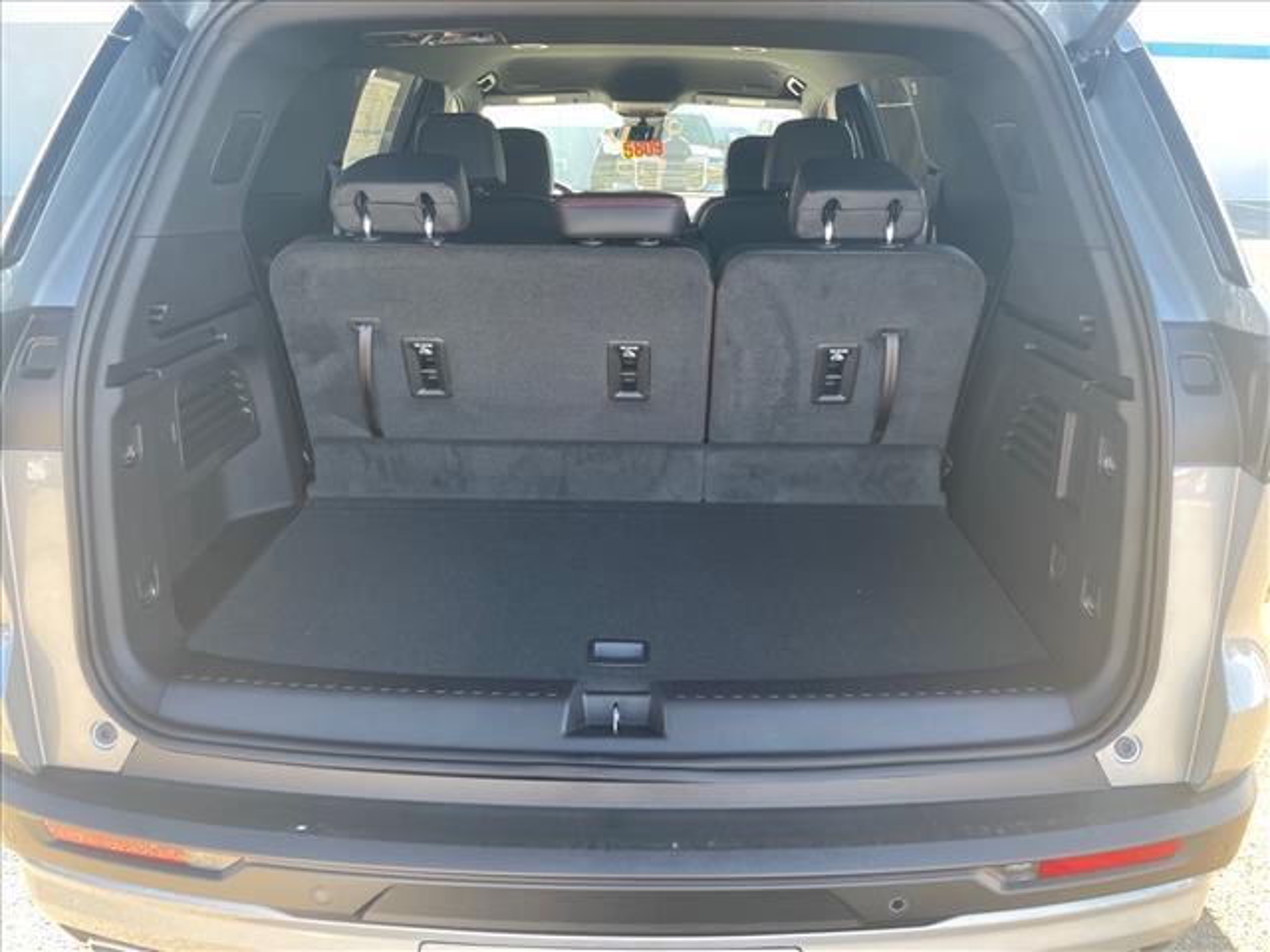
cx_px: 635
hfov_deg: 67.3
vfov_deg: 53.1
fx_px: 954
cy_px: 476
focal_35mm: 26
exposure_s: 1/91
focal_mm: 4.2
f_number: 1.6
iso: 125
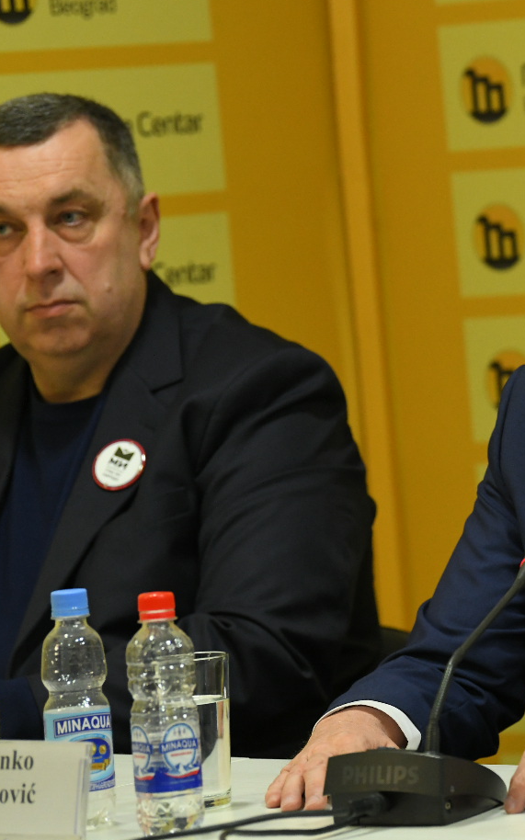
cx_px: 692
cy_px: 358
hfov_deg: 5.0
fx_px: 6000
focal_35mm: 262
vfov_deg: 8.0
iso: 3200
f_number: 4
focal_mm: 145
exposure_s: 1/400
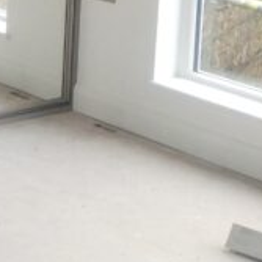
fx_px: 1302
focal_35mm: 152
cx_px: -446
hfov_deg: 9.6
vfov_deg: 11.1
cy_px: -106
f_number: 1.8
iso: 713
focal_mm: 4.27
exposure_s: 1/33.3
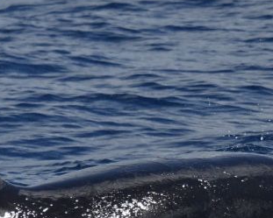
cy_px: 167
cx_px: 119
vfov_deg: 1.2
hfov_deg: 1.5
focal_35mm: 1297
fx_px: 10484
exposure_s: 1/6400
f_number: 6.3
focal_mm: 536.9
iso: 640
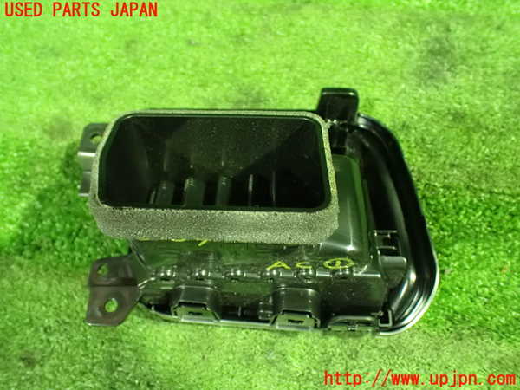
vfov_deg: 46.8
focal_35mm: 30
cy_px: 195
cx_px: 260
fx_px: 451
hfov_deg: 60.0
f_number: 2.3
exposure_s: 1/25
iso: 1600
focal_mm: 5.4
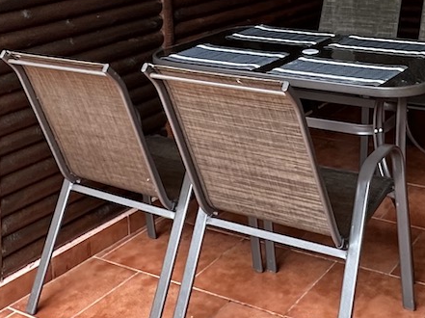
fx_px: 748
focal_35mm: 61
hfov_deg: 31.6
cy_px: -90
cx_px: 251
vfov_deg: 21.7
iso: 200
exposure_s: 1/99
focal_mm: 2.22
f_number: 2.2
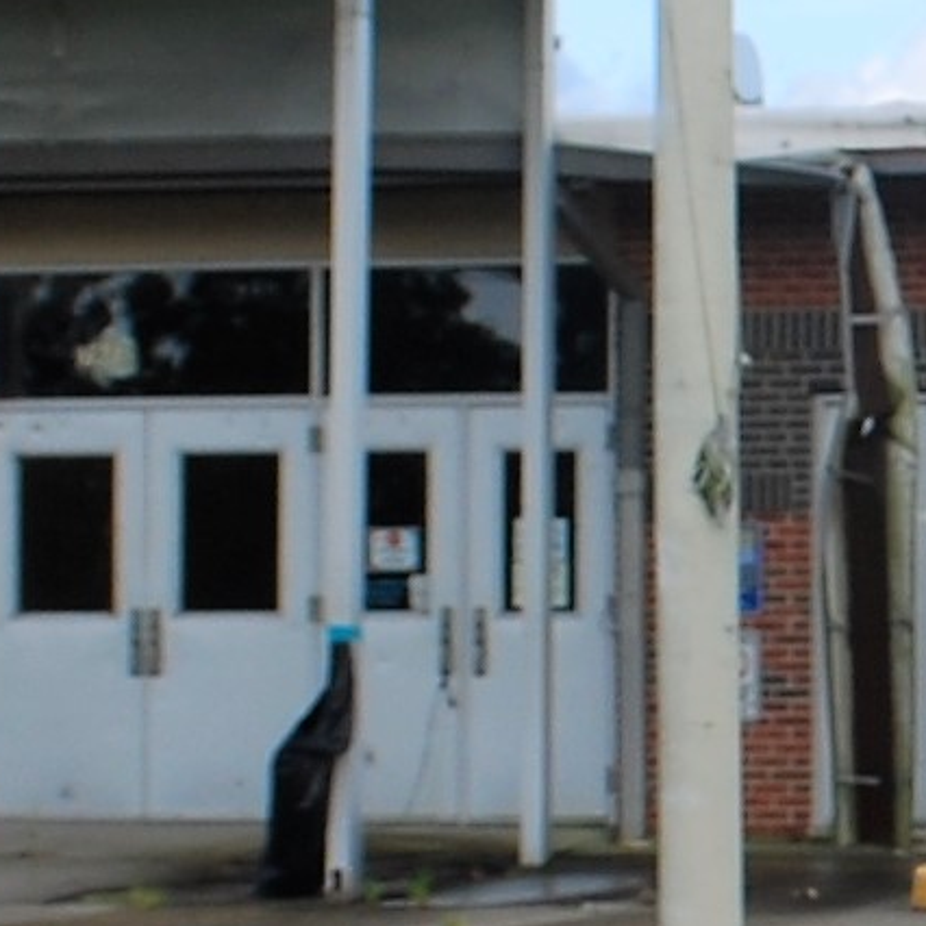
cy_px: 400
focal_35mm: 232
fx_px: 7021
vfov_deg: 7.5
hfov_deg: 7.5
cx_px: 1256
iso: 100
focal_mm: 20
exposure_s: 1/160
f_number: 6.3
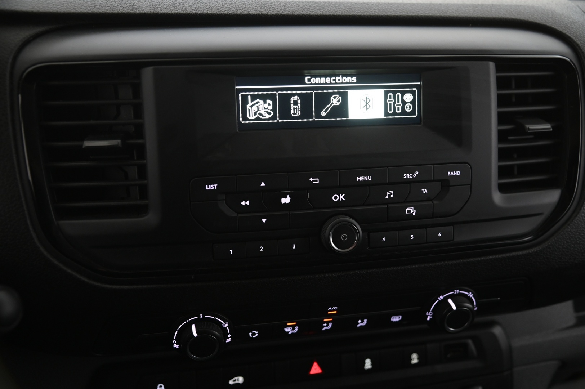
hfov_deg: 50.7
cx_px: 292
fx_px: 617
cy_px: 194
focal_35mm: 38
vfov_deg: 35.0
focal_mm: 38
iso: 2000
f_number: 4
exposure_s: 1/25
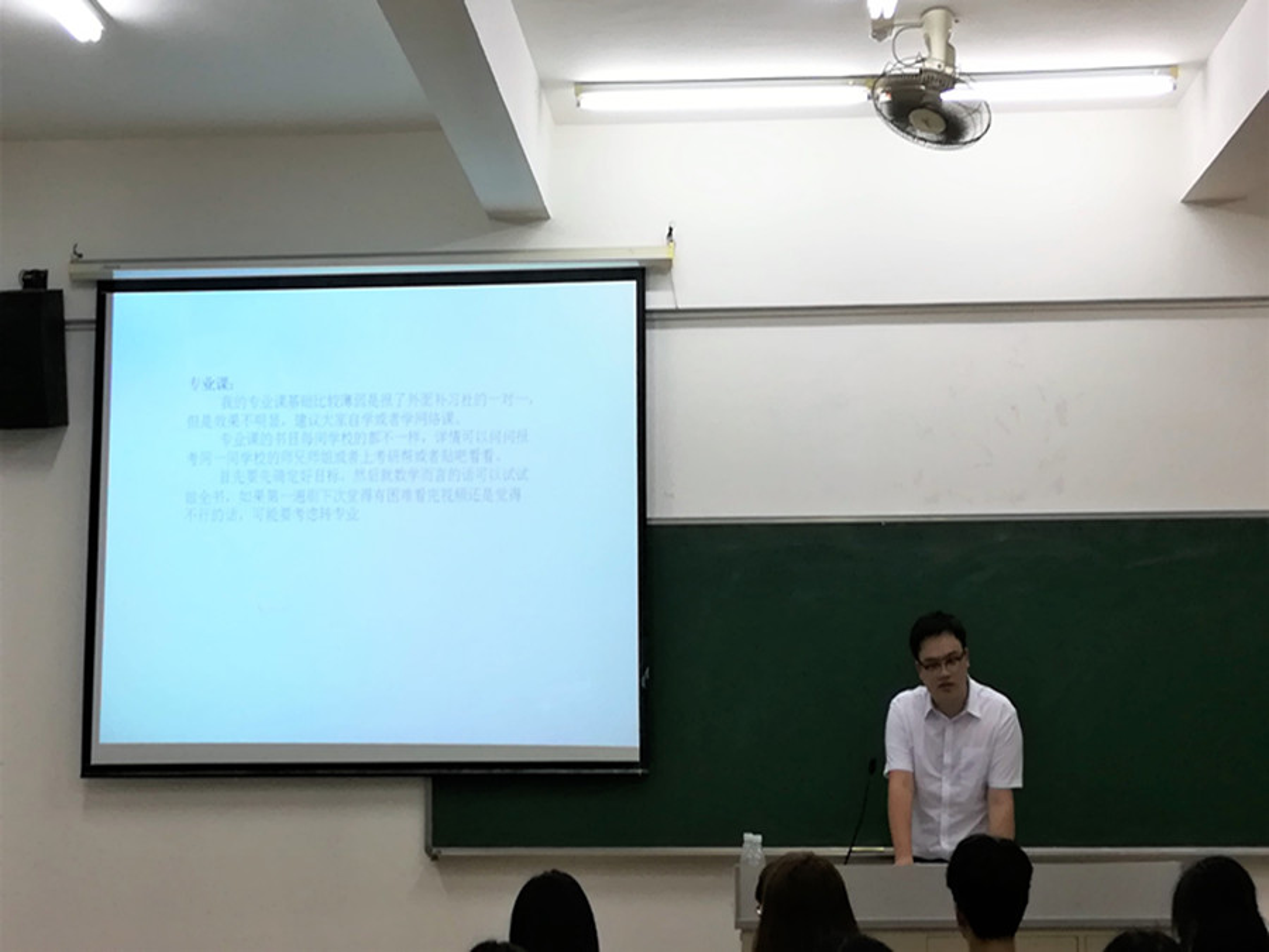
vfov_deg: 29.1
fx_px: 1833
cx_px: 634
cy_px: 476
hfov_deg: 38.2
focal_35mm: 50
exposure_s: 1/33.3
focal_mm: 3.83
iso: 100
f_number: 2.2
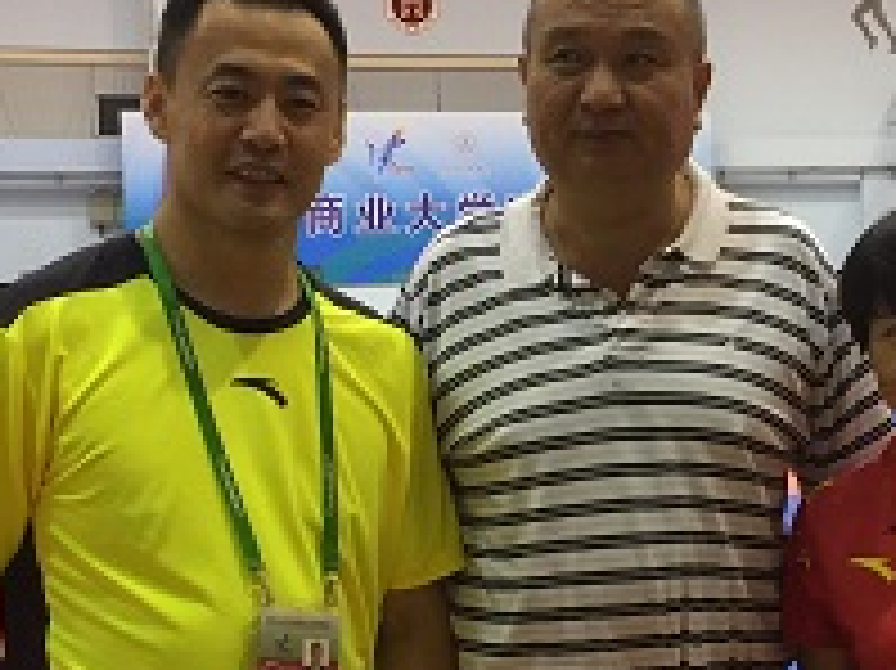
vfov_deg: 20.1
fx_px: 1888
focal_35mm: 73
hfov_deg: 26.5
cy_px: 425
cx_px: 603
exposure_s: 1/15
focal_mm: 4.15
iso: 100
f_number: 2.2
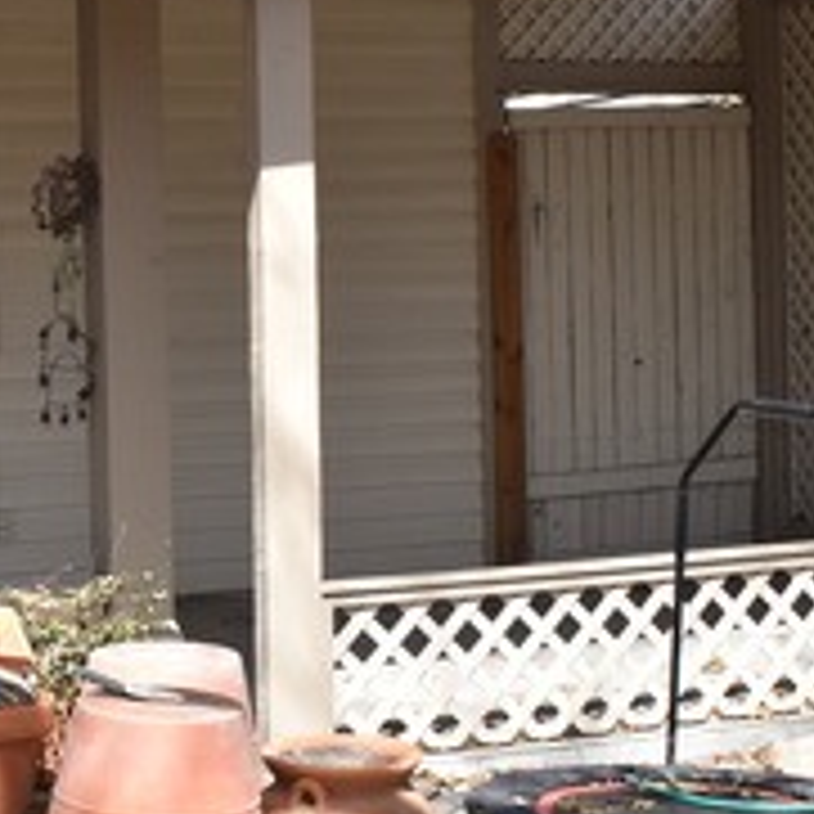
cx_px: 63
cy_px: 461
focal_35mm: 81
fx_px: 2155
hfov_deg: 20.9
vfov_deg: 21.4
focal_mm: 18
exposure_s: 1/200
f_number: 6.3
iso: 100
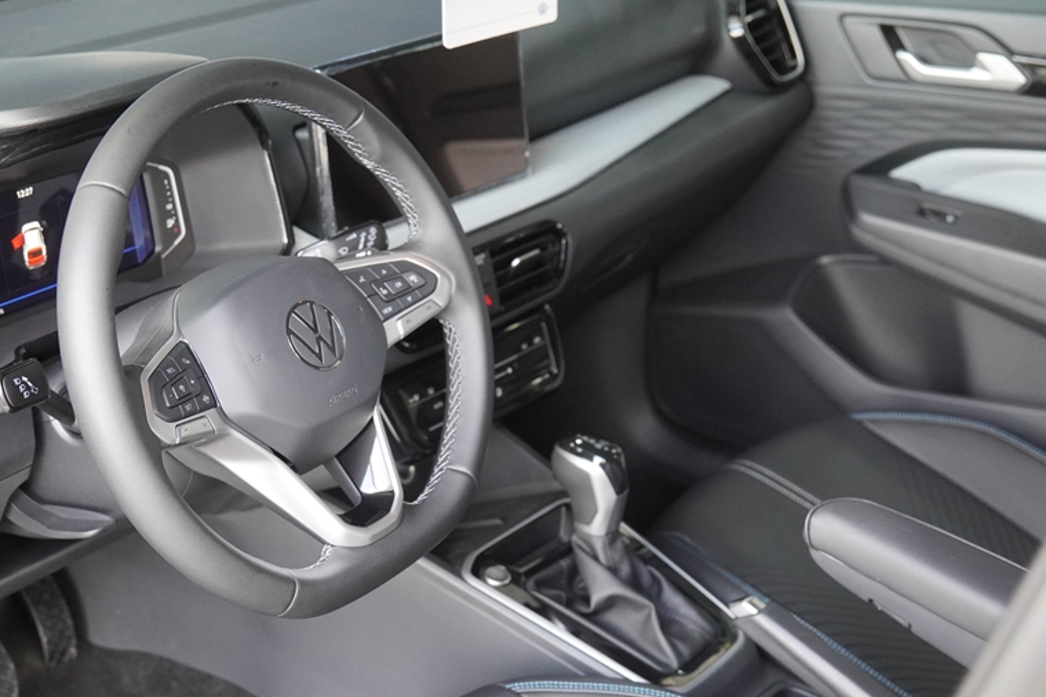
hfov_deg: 33.9
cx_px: 362
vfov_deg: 23.1
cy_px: 367
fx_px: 1705
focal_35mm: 59
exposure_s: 1/160
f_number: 3.2
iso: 1600
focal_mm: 29
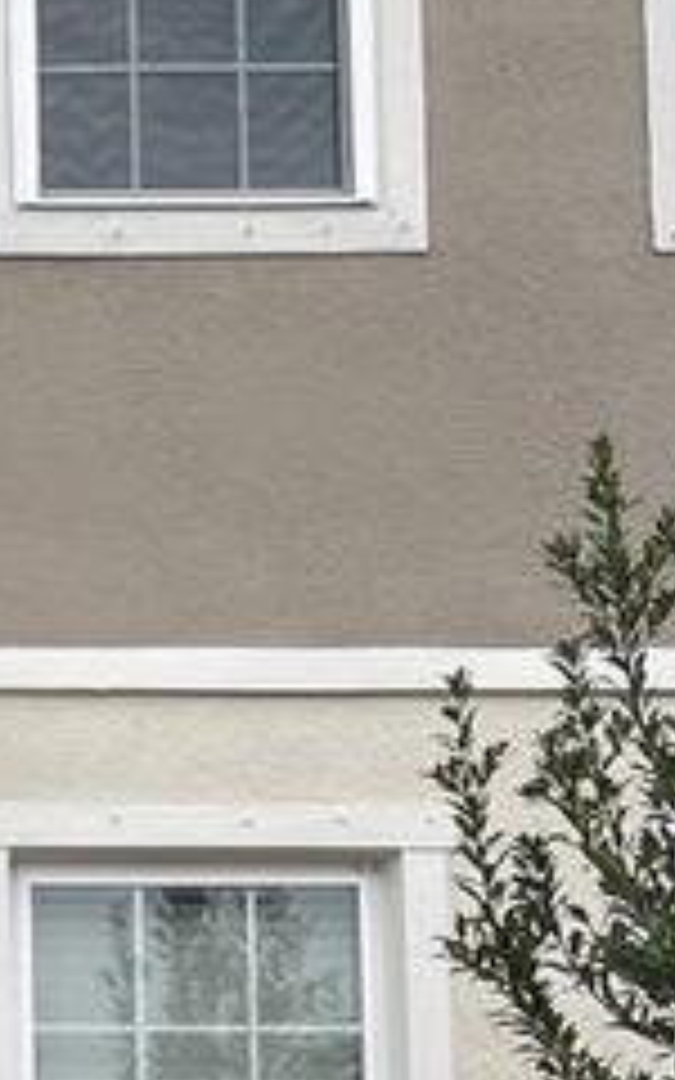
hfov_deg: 12.6
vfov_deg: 21.7
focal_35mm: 92
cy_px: 1102
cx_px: -630
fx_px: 2708
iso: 50
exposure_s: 1/664
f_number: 1.6
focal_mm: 5.1
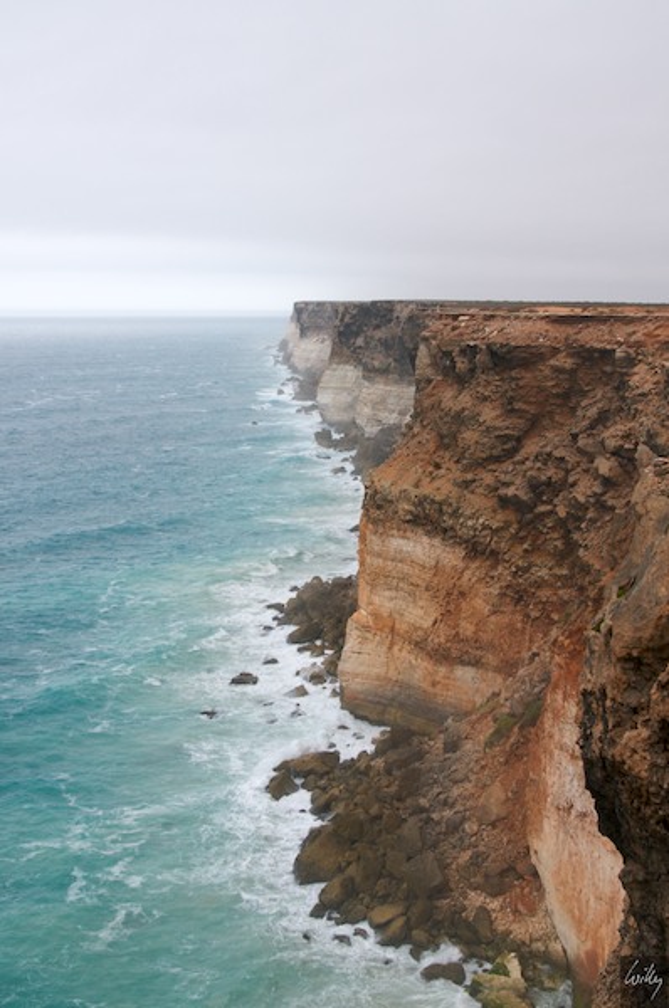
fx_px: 1259
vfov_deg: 43.7
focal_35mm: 45
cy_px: 504
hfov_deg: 29.8
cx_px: 334
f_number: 10
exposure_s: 1/400
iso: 320
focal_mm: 30
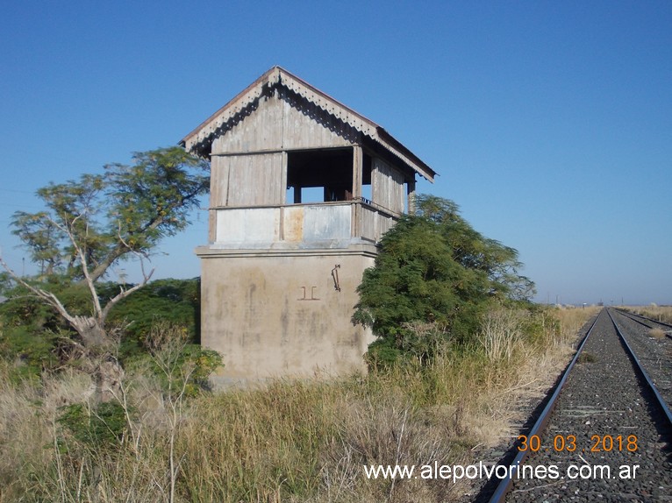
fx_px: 834
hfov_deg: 43.9
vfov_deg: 33.6
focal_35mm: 43
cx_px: 336
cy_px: 252
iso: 80
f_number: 6.5
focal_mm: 6.1
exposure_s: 1/320
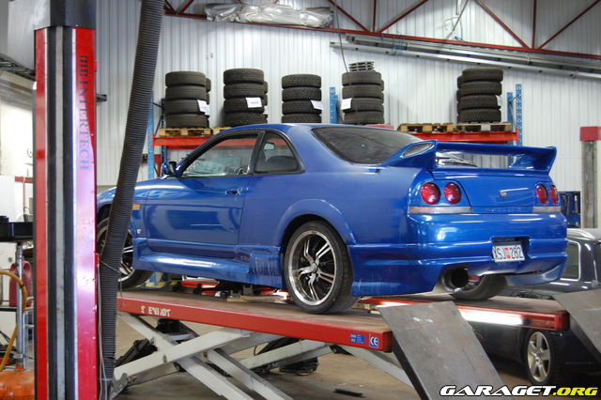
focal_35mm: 60
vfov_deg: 22.6
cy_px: 200
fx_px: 1001
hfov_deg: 33.4
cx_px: 300
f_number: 5
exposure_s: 1/20
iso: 800
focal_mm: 40
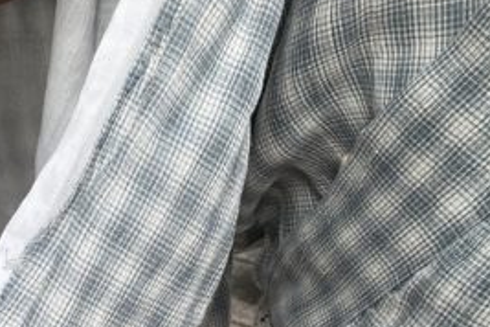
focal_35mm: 79
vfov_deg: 17.0
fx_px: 1075
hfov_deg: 24.3
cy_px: 293
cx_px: -24
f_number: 1.8
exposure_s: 1/300
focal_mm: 3
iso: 25
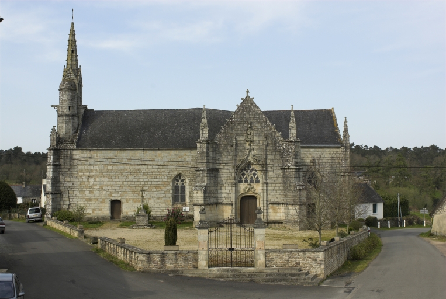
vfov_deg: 32.0
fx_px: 521
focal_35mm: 42
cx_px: 223
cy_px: 150
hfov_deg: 46.3
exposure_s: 1/100
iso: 100
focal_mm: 28
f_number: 11
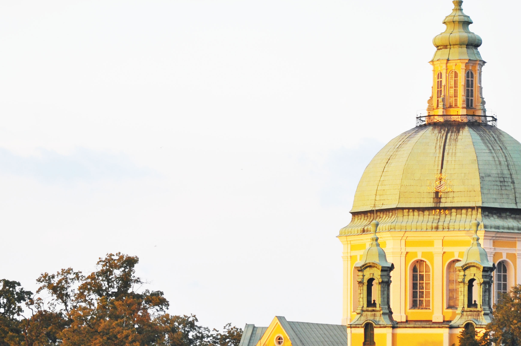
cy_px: 203
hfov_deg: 7.4
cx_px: 257
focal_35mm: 277
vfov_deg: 5.0
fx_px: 4002
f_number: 5.6
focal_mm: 105
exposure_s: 1/80
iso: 320
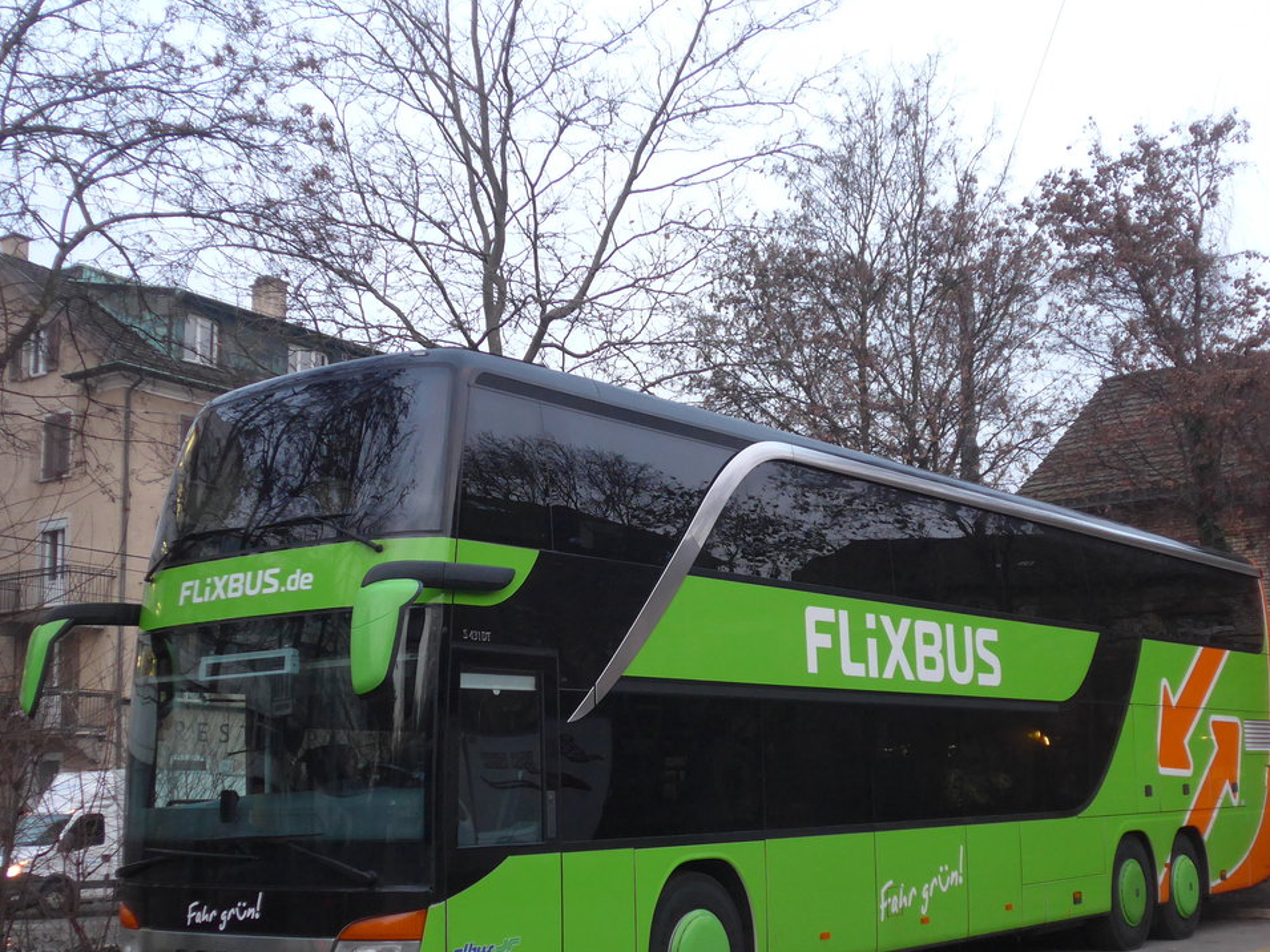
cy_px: 594
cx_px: 661
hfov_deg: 38.9
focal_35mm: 49
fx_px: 1797
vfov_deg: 29.6
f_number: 2.5
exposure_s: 1/50
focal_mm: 8
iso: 400
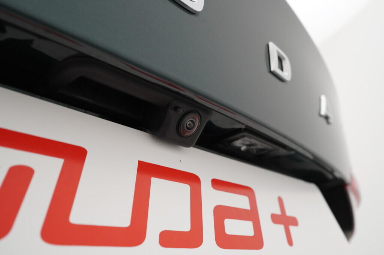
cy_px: 128
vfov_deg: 36.8
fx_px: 384
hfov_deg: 53.2
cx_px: 192
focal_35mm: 36
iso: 125
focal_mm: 24
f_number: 5.6
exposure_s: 1/50
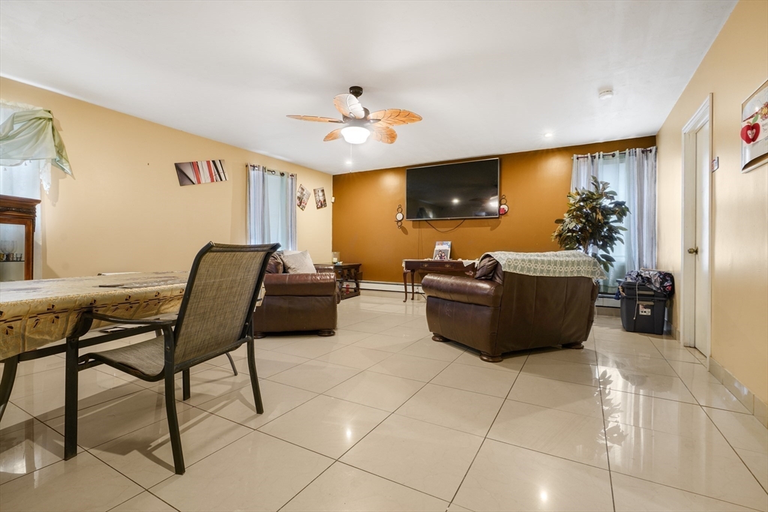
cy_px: 256
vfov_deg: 73.8
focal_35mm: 16
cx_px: 384
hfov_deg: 96.7
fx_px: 341
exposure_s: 1/3
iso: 320
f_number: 8
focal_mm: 16
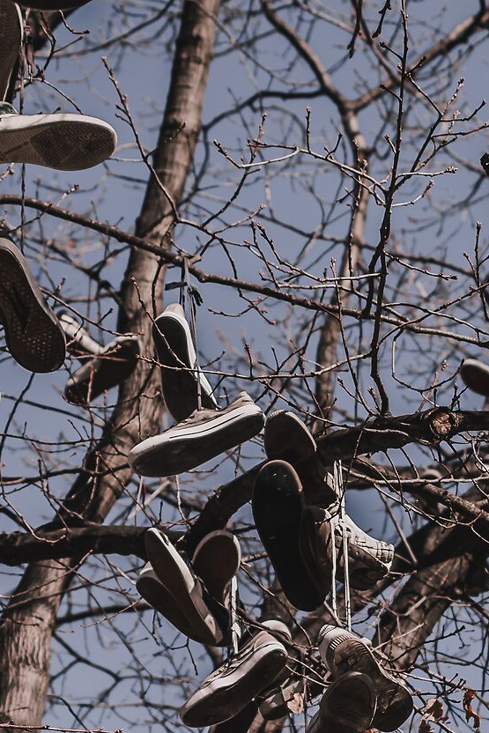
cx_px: 361
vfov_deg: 13.6
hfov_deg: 9.1
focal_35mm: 150
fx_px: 3055
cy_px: 658
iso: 100
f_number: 2.8
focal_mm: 35
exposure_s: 1/1600
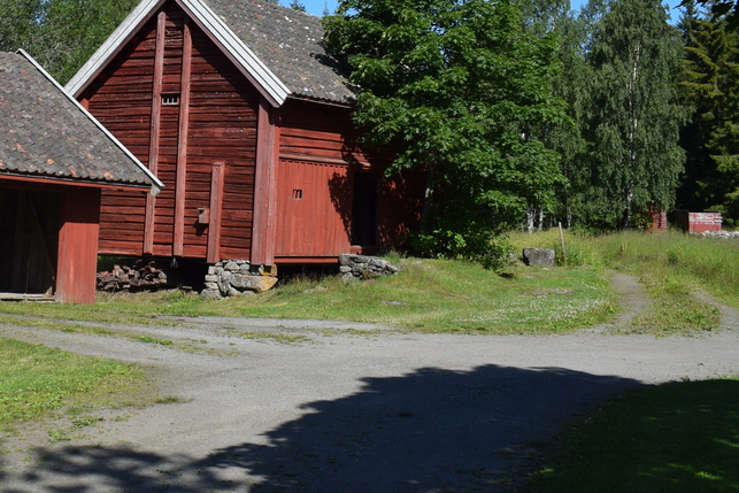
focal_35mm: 56
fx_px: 1150
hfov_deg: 33.7
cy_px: 85
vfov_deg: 23.8
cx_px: 68
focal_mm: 20
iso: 200
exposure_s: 1/400
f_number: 9
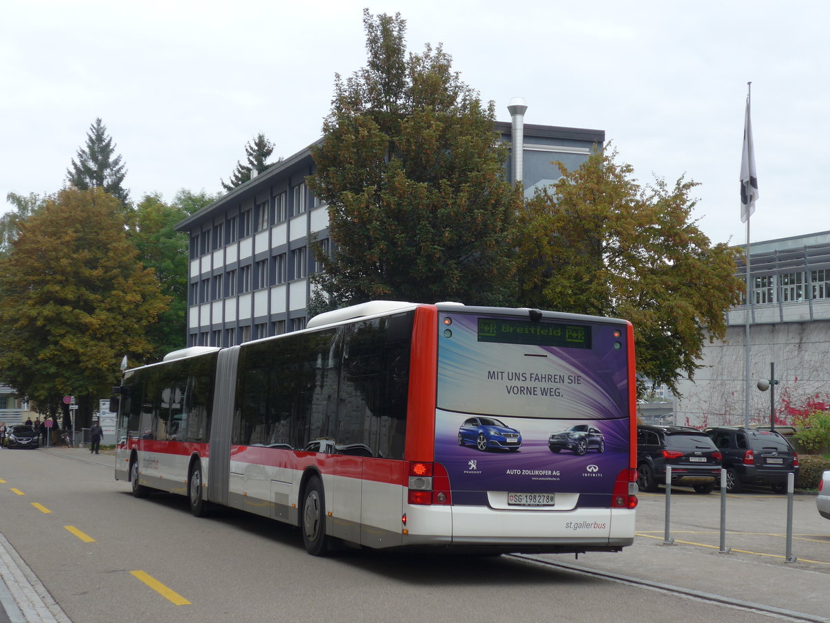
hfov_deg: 34.9
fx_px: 1319
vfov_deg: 26.6
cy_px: 312
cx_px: 415
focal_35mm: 55
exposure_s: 1/160
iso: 80
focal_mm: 11.3
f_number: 3.4
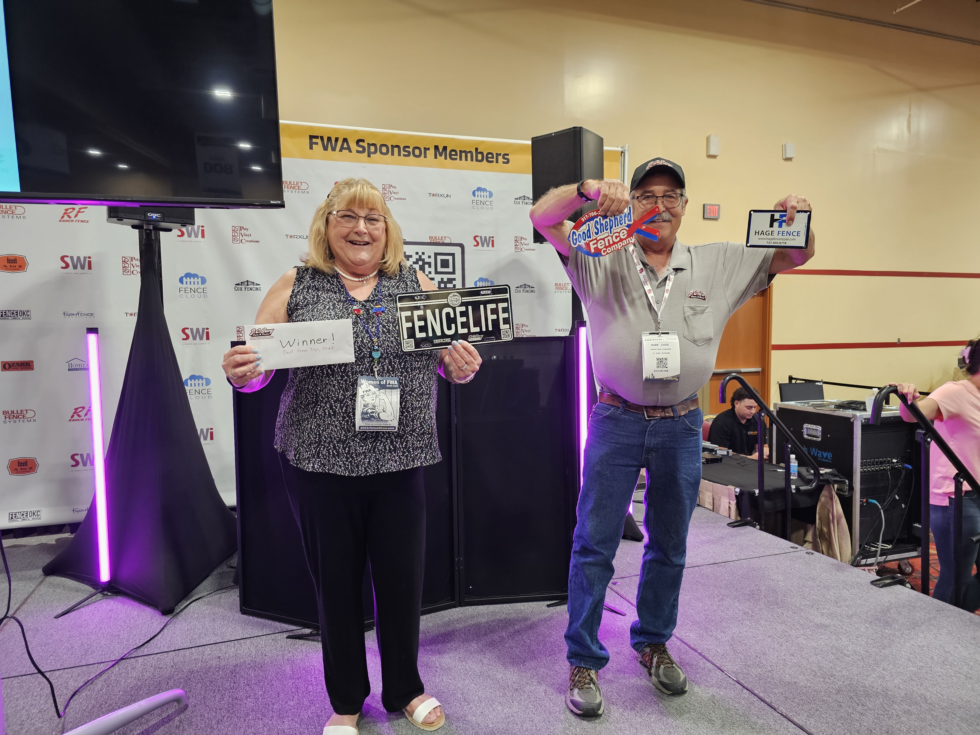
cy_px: 368
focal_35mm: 23
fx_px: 651
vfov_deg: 58.9
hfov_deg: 73.9
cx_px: 490
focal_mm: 6.3
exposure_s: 1/60
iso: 250
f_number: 1.7
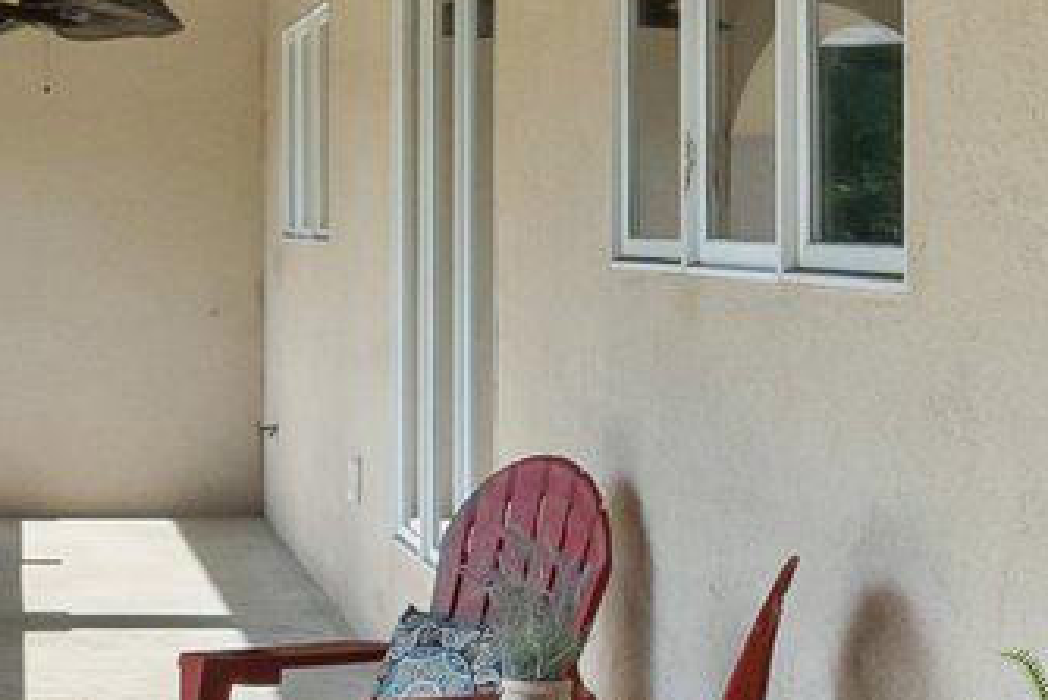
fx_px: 2679
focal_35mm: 92
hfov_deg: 21.6
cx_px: 97
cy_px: 152
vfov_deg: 14.8
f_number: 8
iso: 640
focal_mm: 10
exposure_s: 1/640
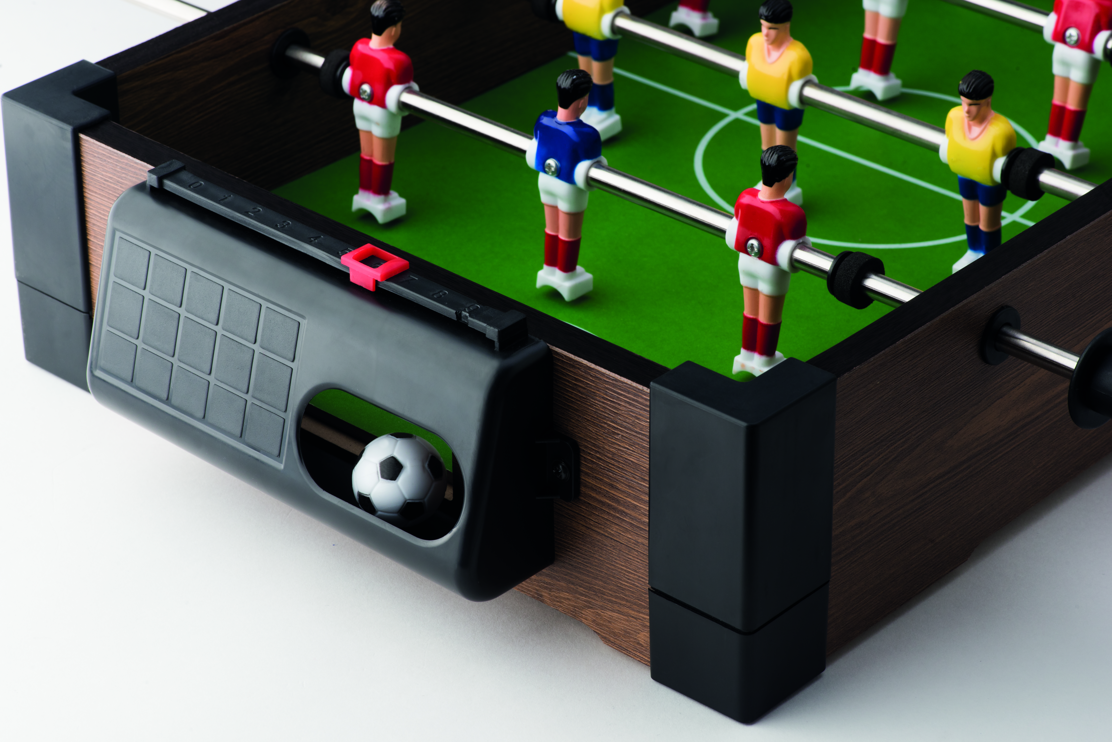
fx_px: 3244
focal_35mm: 105
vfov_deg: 13.1
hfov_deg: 19.5
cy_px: 371
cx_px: 556
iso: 100
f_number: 20
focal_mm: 105
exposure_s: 1/4
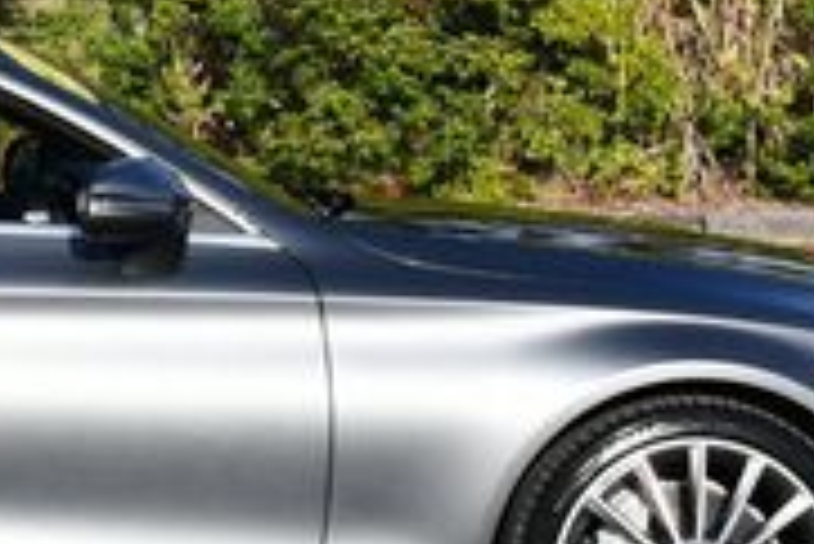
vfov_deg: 5.7
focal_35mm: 241
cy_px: -63
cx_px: -202
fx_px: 5453
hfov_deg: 8.4
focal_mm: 34
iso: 100
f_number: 9
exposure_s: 1/320
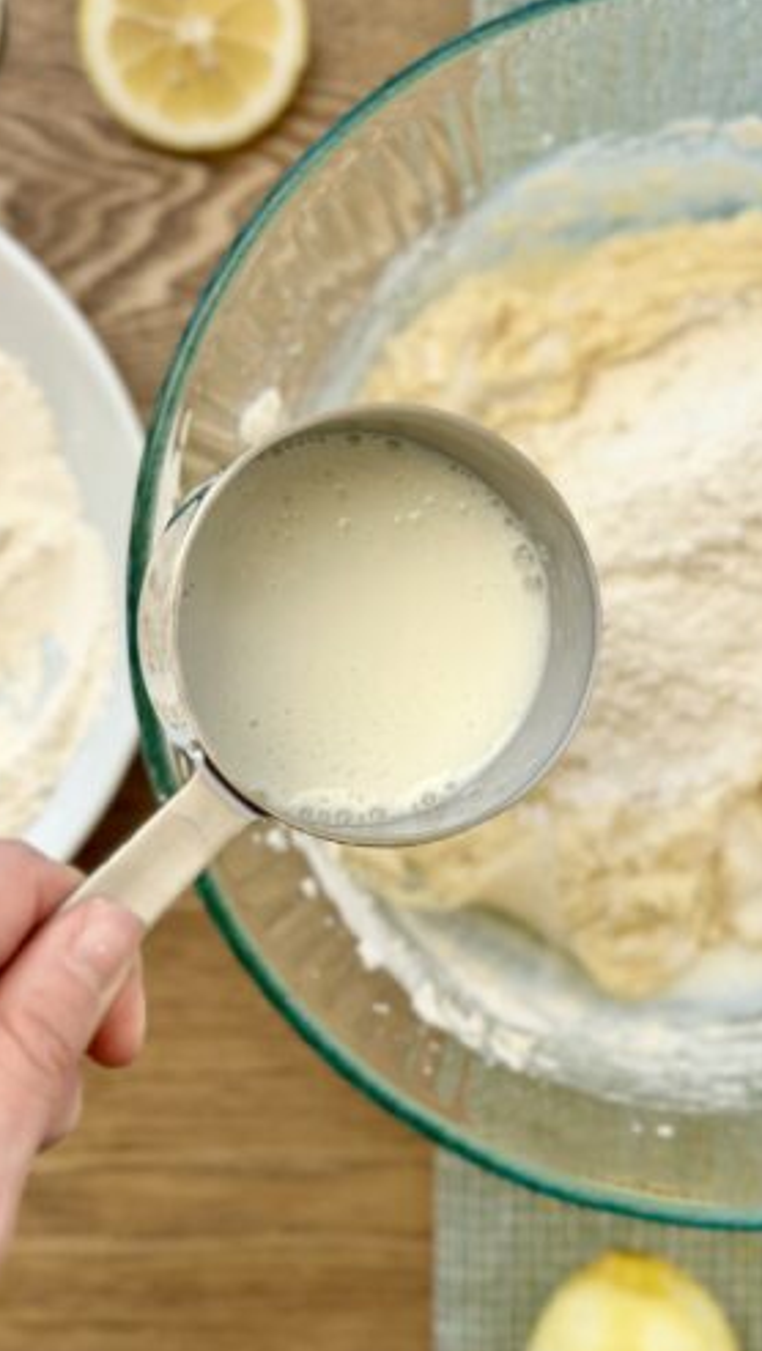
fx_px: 1900
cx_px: 470
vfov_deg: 39.1
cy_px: 677
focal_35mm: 53
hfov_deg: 22.6
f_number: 1.78
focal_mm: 6.86
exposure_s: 1/372
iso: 80
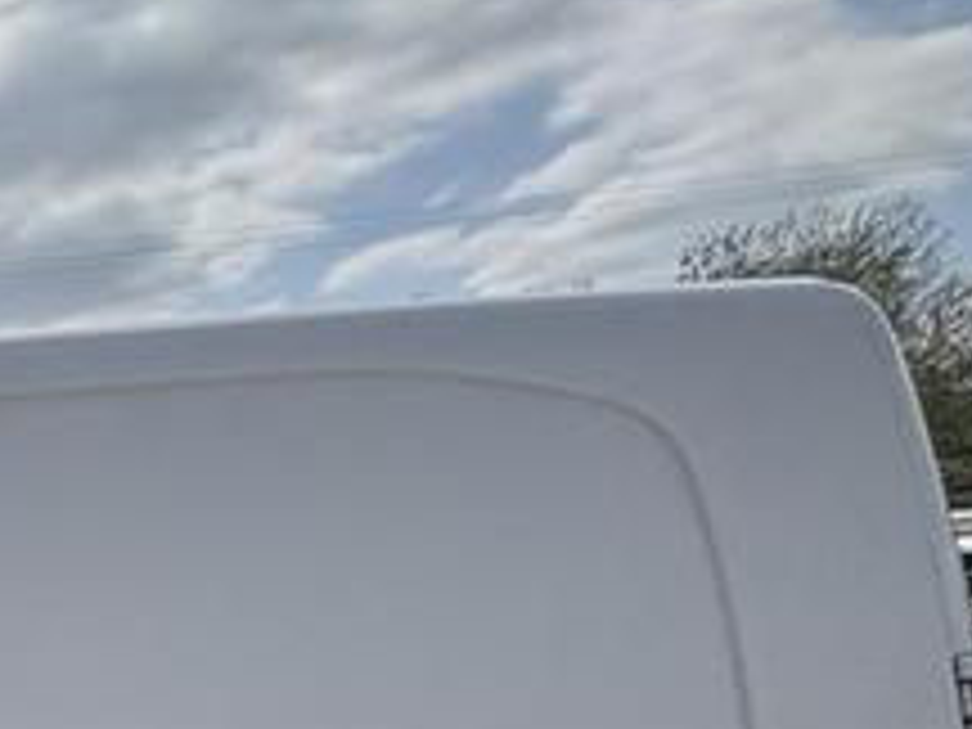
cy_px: 904
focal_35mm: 58
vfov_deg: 22.9
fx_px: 1629
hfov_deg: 19.9
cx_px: -909
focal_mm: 2.22
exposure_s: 1/3717
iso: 50
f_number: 2.2
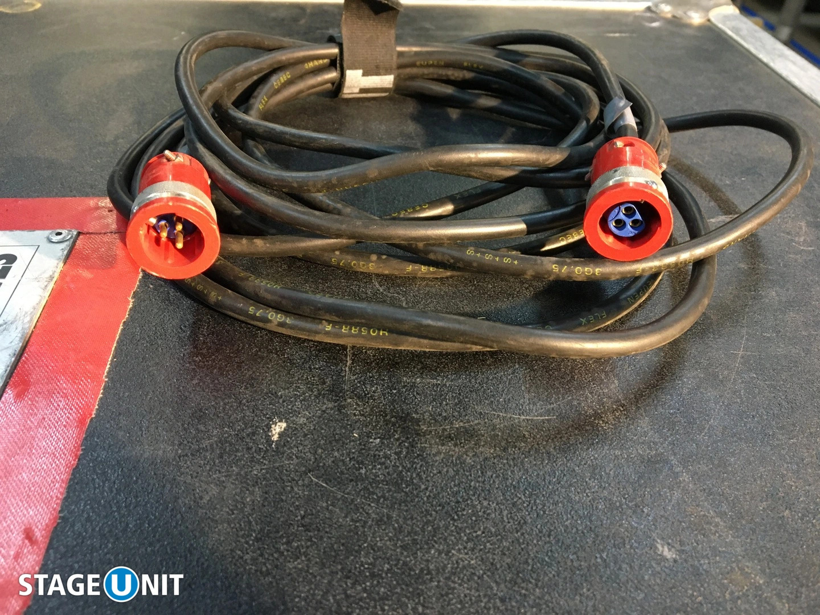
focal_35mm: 29
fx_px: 687
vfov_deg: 48.2
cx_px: 410
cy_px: 308
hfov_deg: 61.7
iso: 200
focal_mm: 4.15
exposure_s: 1/33
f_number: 2.2
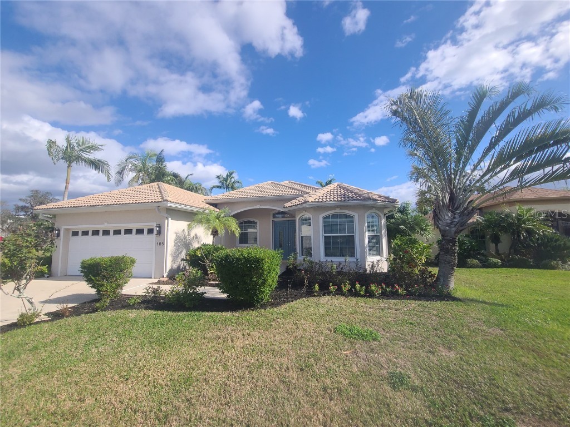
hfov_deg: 106.2
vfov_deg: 89.9
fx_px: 214
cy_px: 214
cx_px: 285
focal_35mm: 13
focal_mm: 2.2
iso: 64
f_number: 2.2
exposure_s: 1/1606
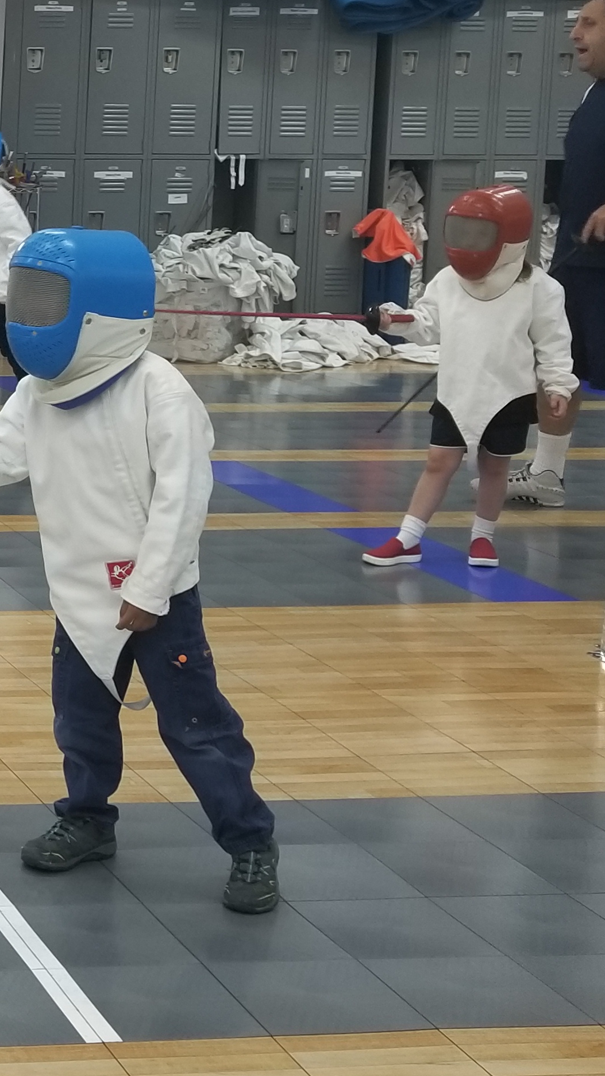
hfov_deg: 17.0
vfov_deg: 34.2
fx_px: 1740
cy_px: 405
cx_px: -408
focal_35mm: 61
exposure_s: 1/60
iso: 64
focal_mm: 4.25
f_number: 1.7
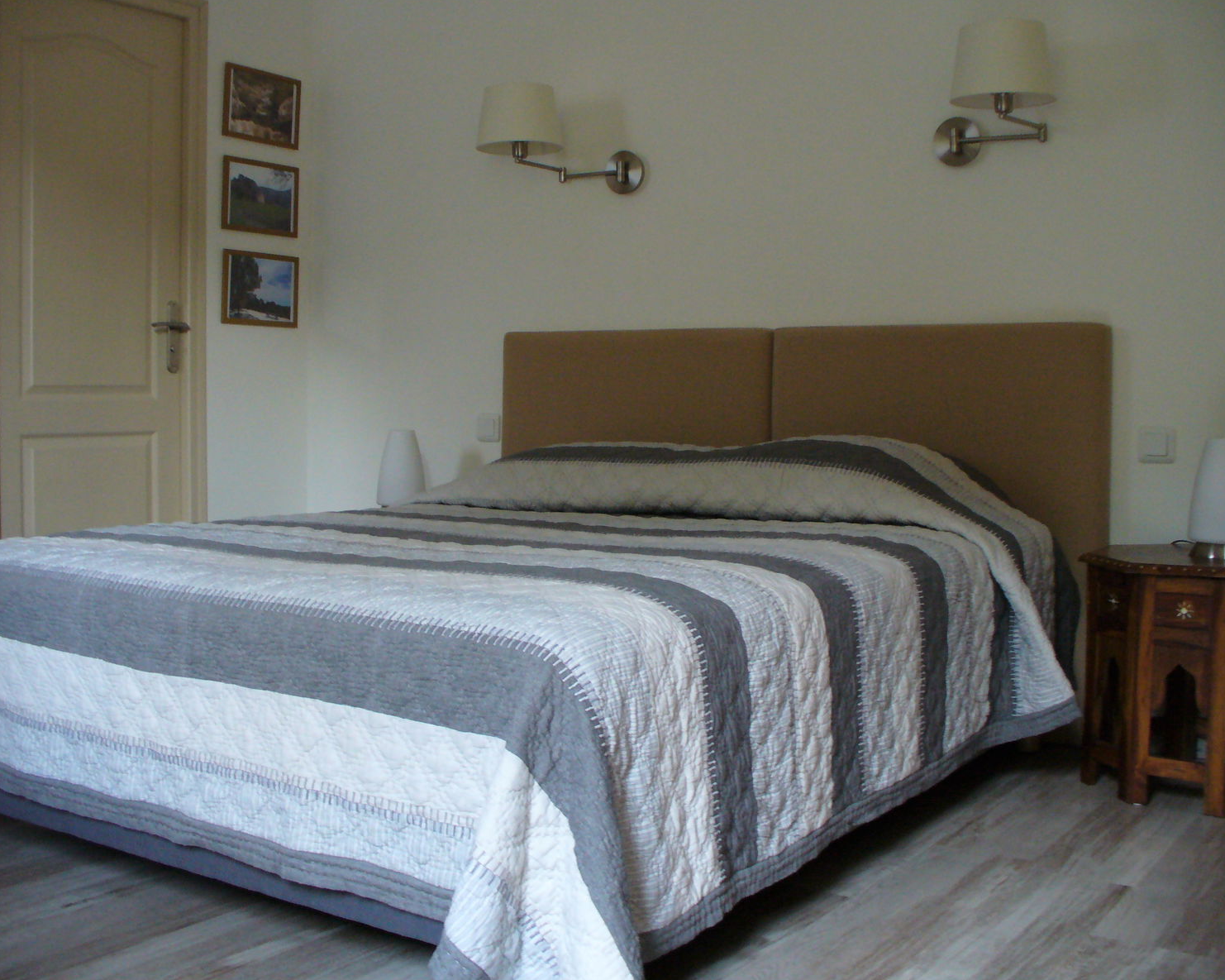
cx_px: 592
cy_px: 485
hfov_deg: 46.8
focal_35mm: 39
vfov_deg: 38.2
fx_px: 1414
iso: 200
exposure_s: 1/20
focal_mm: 6.1
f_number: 2.8
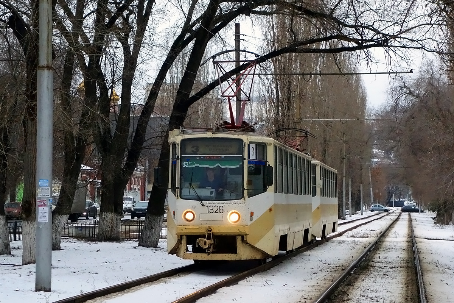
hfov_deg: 26.0
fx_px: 984
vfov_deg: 17.5
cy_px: 152
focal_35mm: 78
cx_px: 227
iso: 1250
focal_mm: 29.15
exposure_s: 1/500
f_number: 4.5
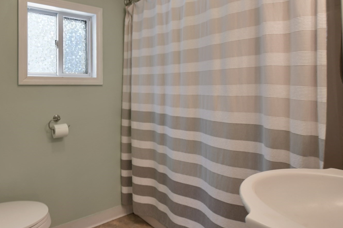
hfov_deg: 73.2
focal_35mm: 23
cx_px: 108
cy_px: 82
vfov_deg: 54.3
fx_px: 219
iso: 360
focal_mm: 10
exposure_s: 1/15
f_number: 8
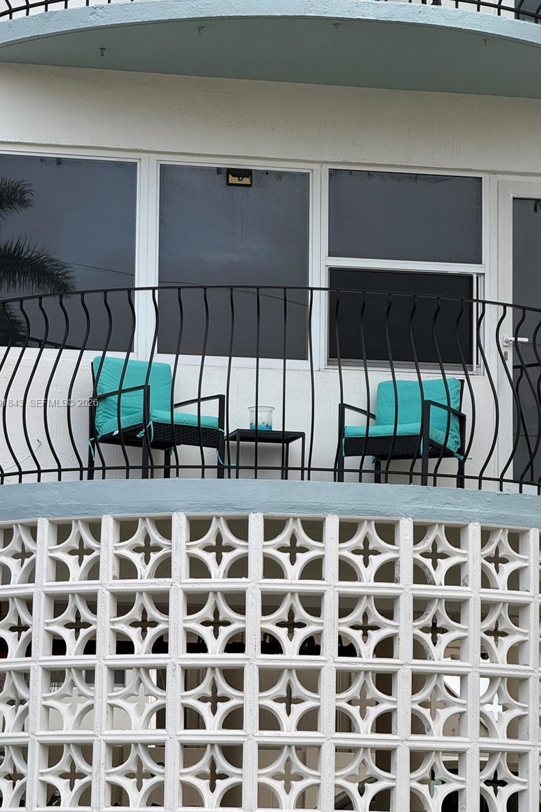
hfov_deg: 10.9
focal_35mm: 126
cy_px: 404
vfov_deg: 16.3
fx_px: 2842
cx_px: 279
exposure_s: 1/149
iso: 50
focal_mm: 15.66
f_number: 2.8
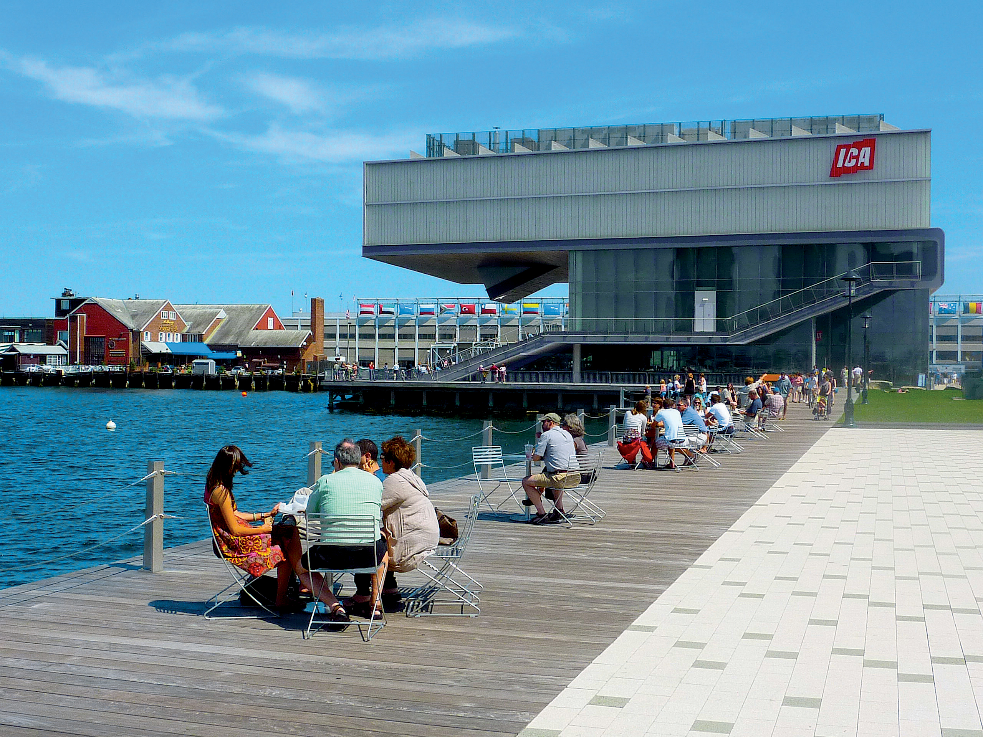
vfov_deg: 35.1
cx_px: 492
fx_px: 1164
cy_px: 368
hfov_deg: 45.8
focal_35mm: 41
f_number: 5.6
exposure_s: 1/500
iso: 80
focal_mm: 4.7
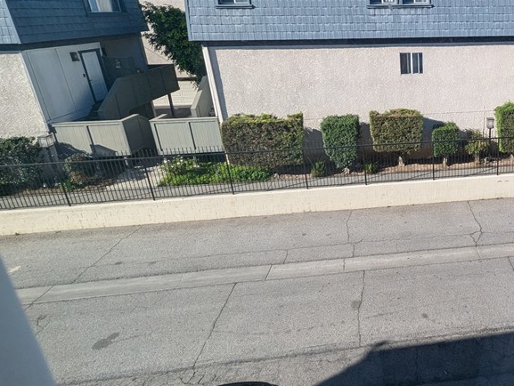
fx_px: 342
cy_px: 133
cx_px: 443
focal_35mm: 23
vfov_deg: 57.8
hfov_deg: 64.1
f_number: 2.2
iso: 49
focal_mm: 1.95
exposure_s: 1/1149
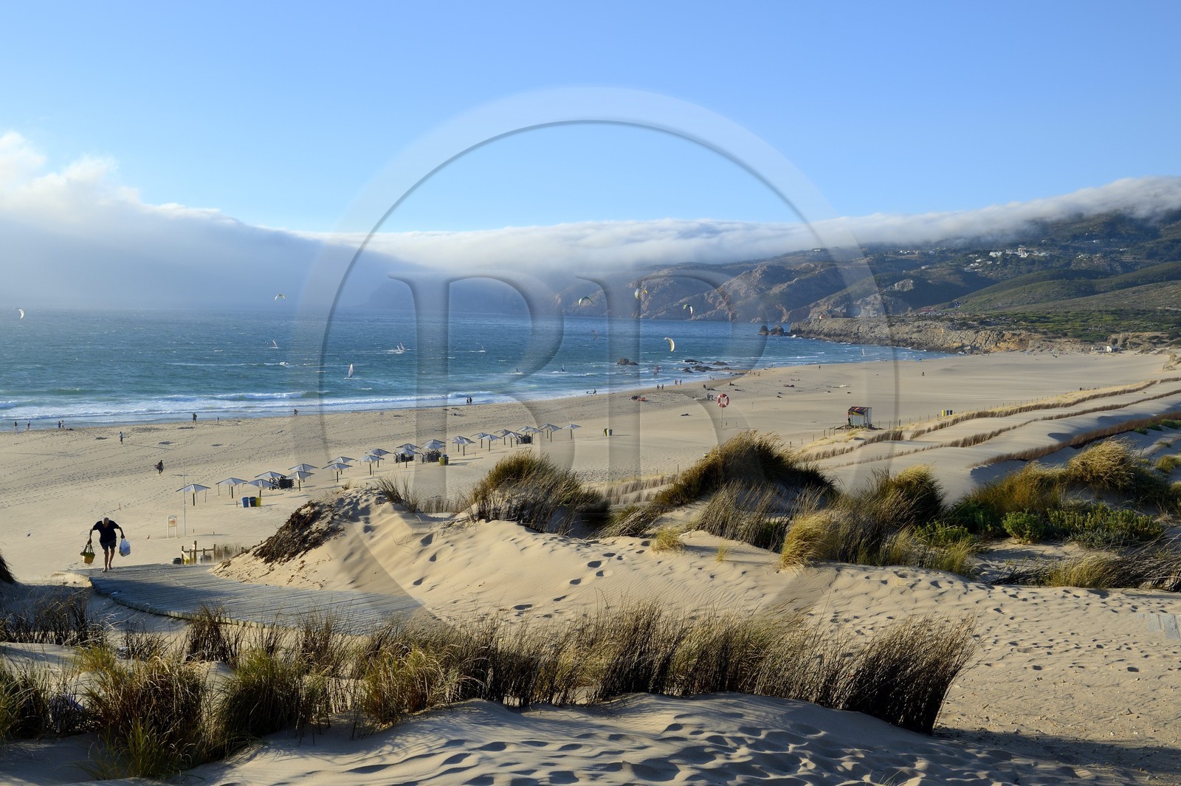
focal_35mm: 35
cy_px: 393
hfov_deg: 54.5
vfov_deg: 37.8
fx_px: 1148
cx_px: 590
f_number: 11
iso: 200
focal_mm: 35
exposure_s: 1/320
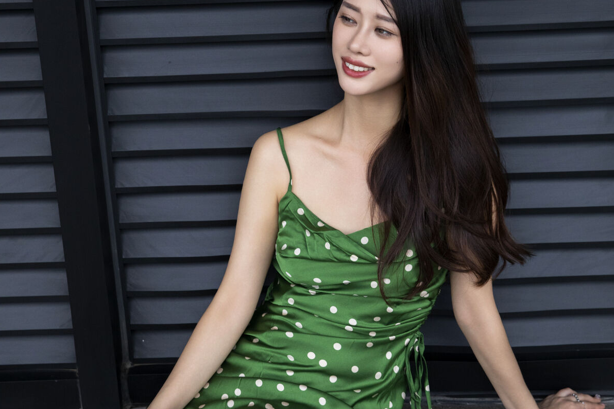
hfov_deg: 27.3
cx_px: 306
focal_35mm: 74
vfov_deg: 18.4
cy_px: 152
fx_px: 1262
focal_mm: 50
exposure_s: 1/160
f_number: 6.3
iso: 1600
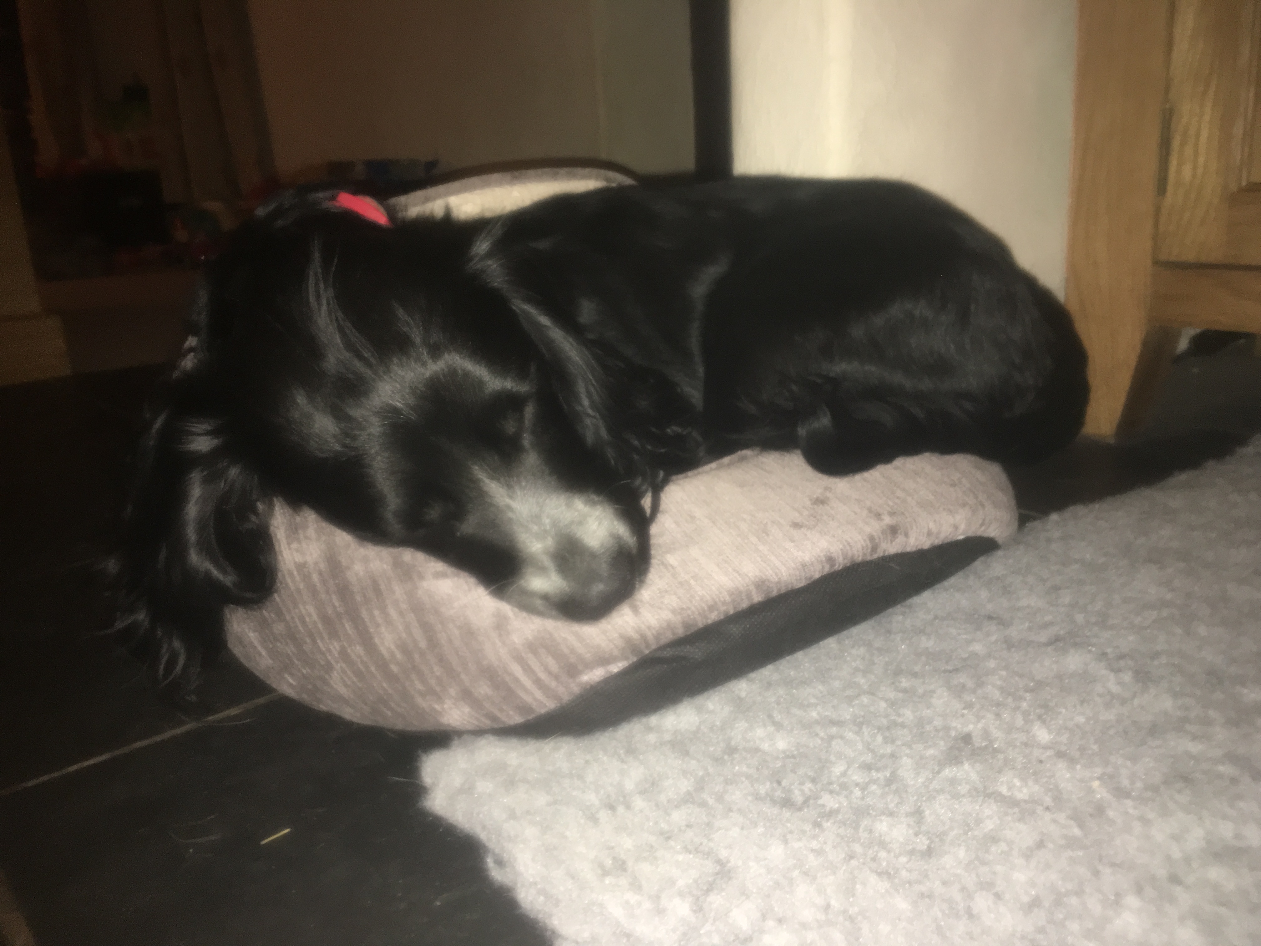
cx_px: 630
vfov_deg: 48.2
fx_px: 1056
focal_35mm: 29
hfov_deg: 61.7
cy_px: 473
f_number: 2.2
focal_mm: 4.15
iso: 100
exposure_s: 1/17
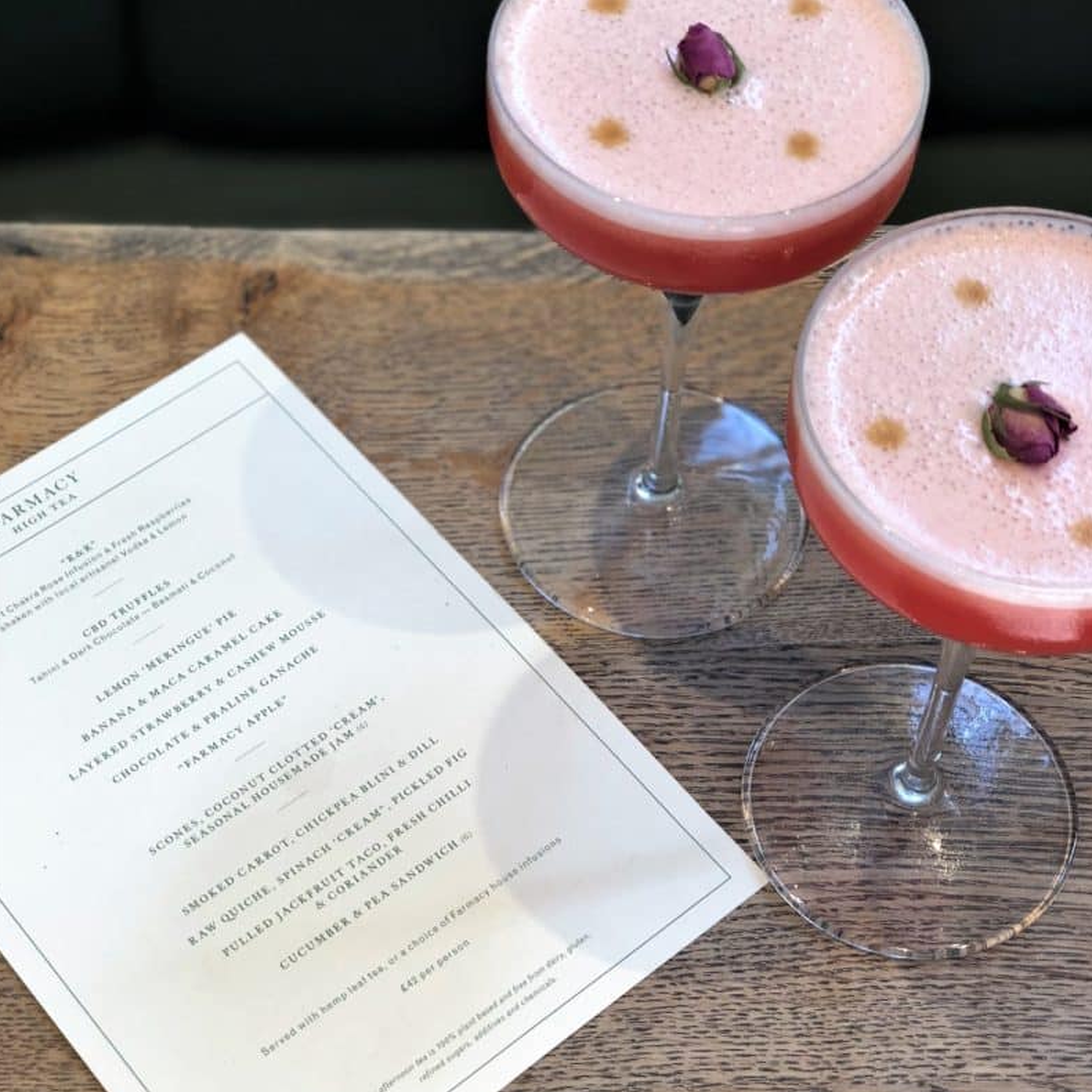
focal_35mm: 68
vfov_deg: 25.4
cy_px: 515
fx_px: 2427
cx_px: 545
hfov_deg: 25.4
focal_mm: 6.6
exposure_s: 1/50
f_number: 2.8
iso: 25
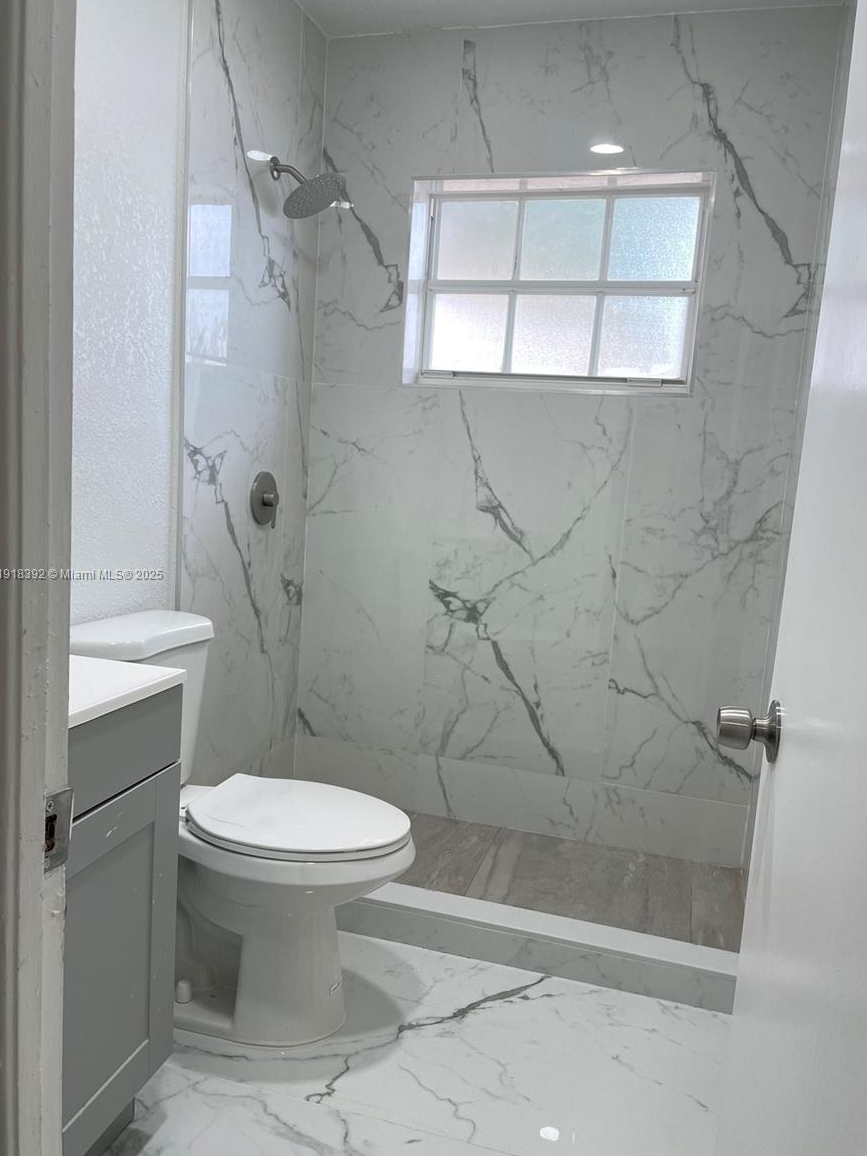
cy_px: 575
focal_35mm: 27
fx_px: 902
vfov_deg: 65.3
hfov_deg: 51.4
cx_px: 429
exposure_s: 1/60
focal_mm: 4.2
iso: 80
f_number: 1.6
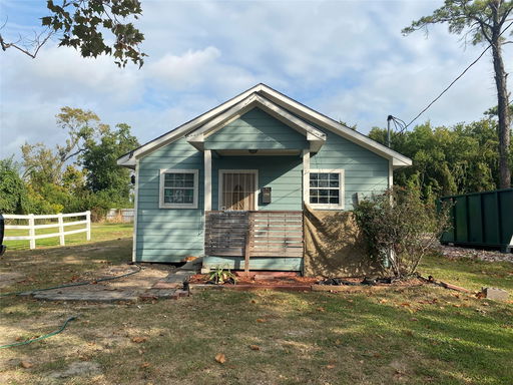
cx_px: 256
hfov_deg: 67.3
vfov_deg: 53.1
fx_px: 385
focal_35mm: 26
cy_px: 192
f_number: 1.8
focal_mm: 4.25
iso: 32
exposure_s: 1/2358
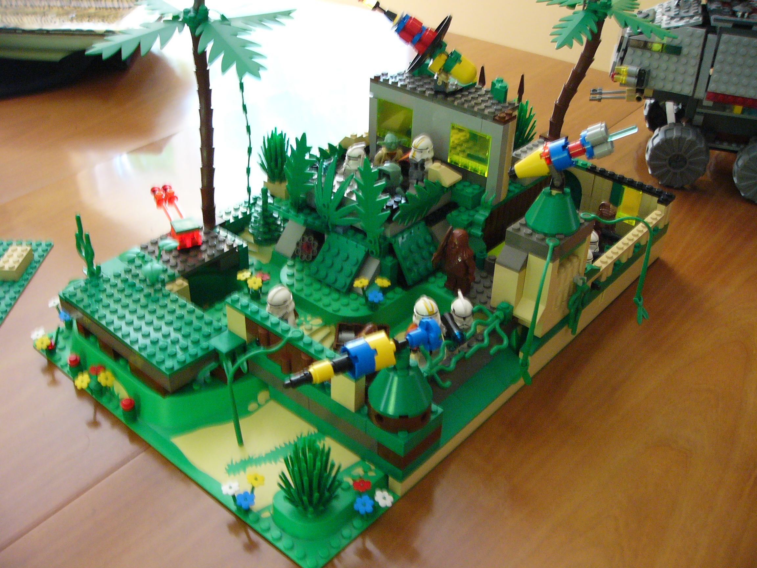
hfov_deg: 51.4
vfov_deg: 39.7
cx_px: 378
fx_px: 787
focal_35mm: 36
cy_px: 284
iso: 200
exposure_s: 1/8
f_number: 2.8
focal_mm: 6
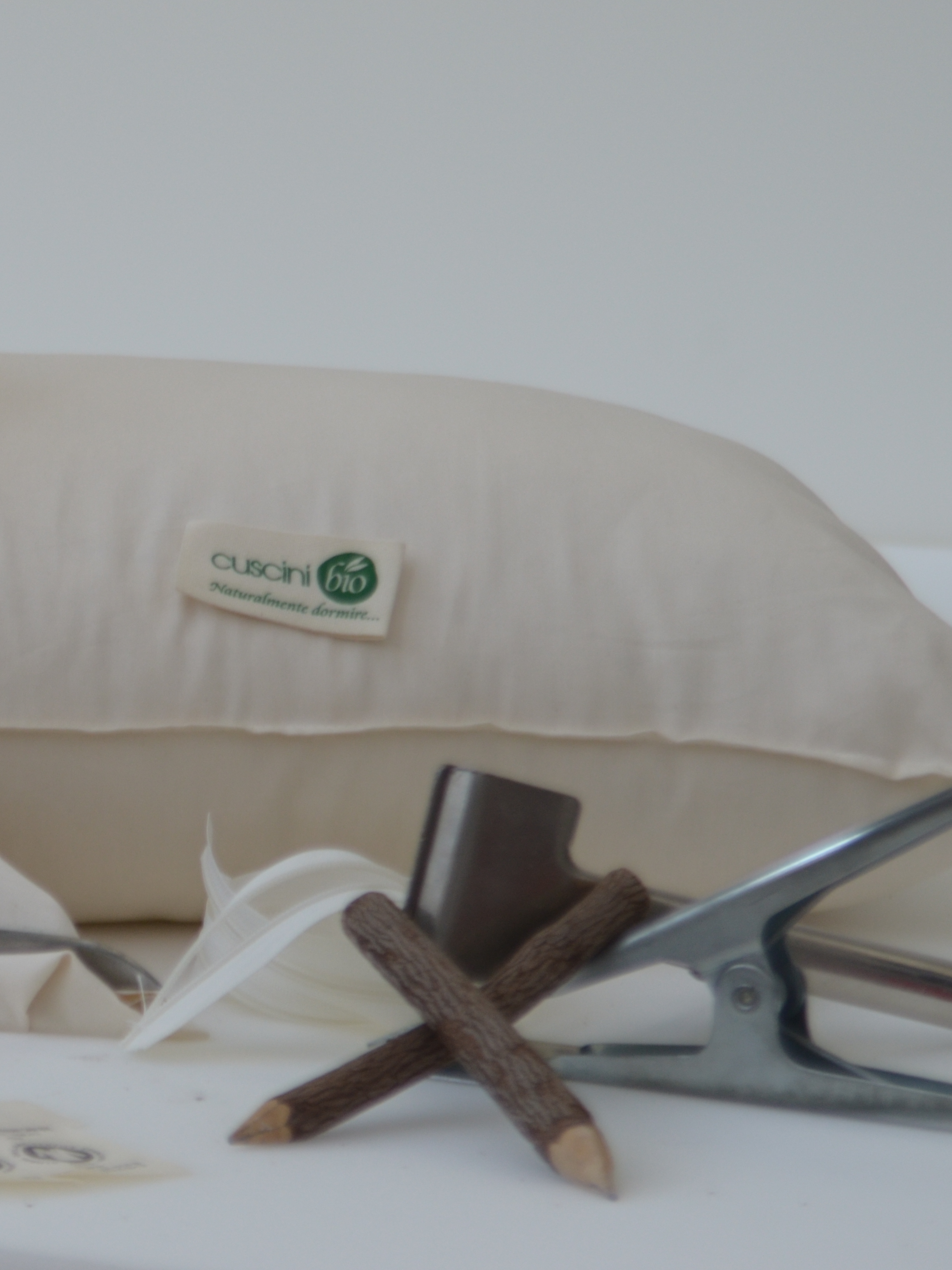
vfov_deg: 13.3
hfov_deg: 10.0
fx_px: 5427
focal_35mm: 148
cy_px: 636
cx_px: 55
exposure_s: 1/160
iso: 400
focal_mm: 68
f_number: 3.2
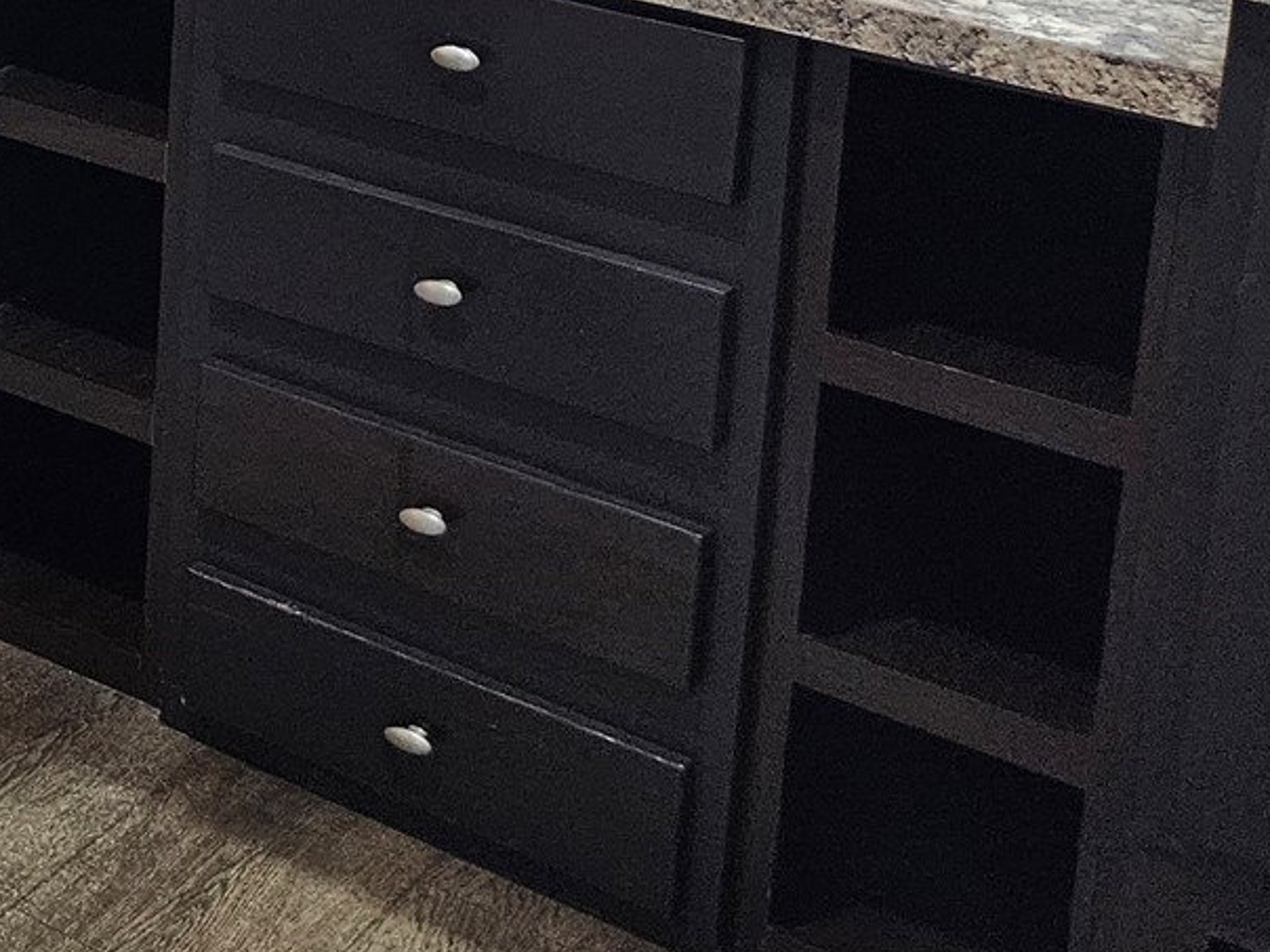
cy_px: -454
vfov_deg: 17.2
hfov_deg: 20.1
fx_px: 2862
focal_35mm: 78
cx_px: -835
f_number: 1.8
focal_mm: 5.4
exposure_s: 1/120
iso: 640
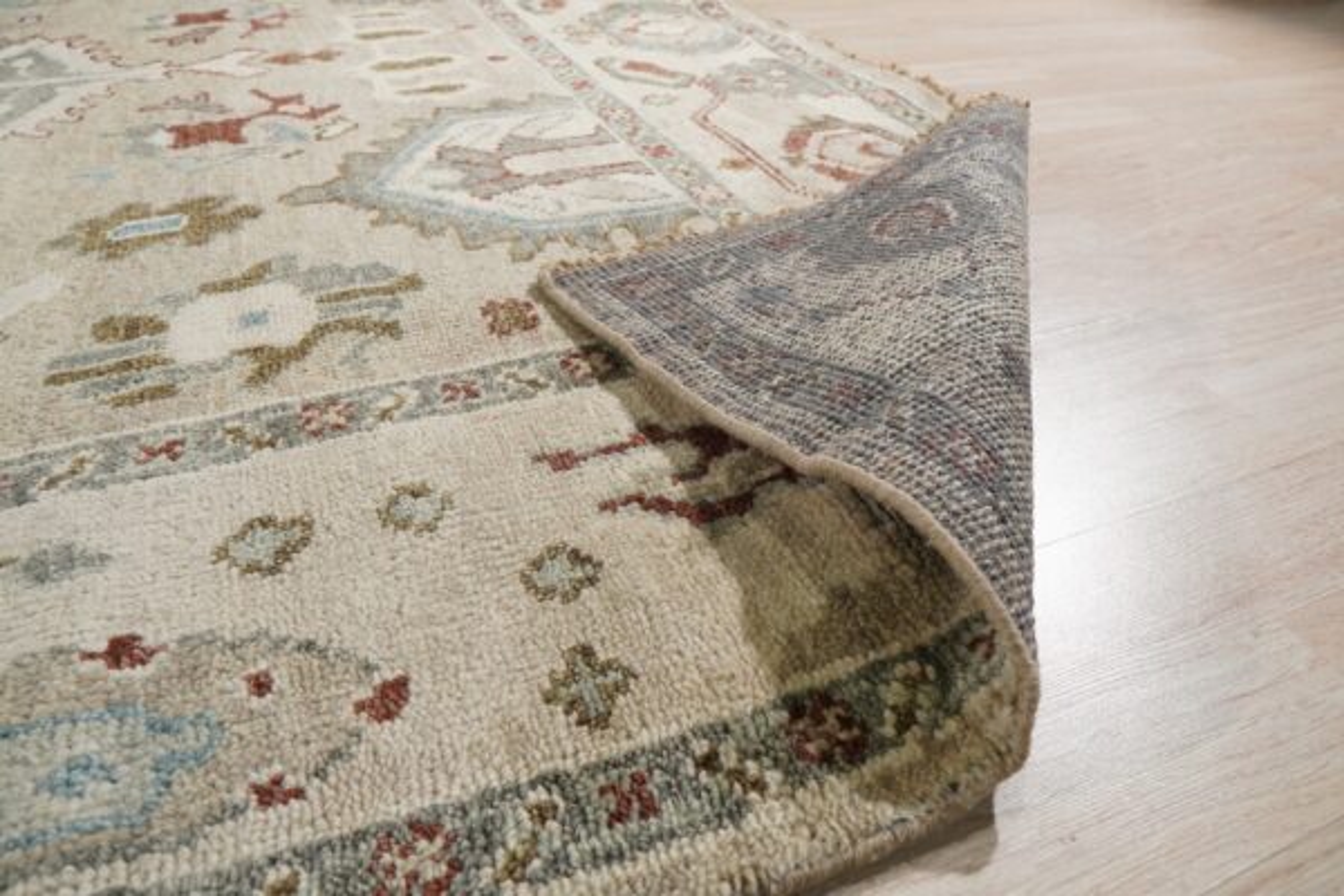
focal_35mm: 24
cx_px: 672
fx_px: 896
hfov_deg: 73.7
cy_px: 448
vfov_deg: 53.1
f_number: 5
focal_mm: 16
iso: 1000
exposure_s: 1/200
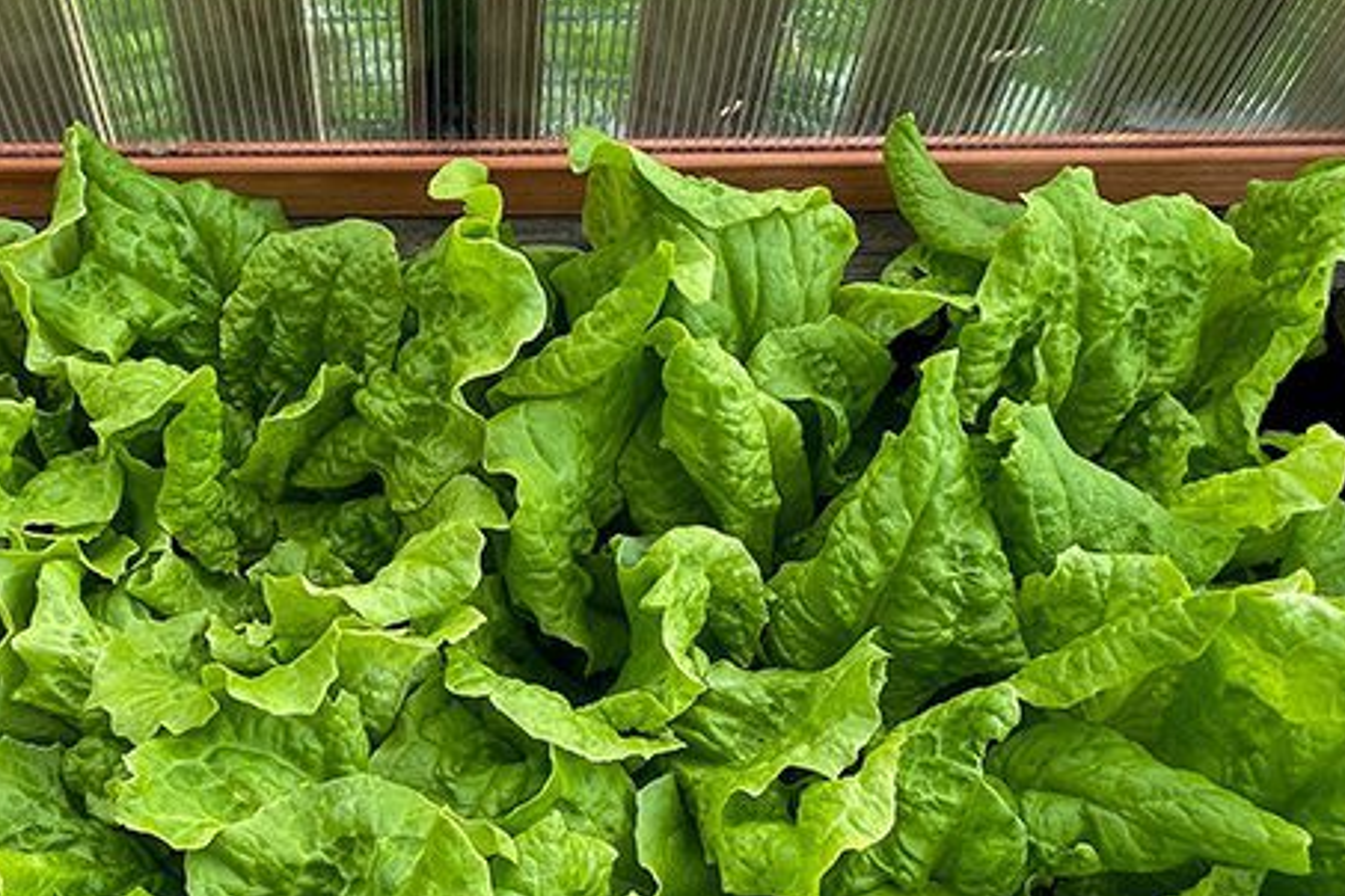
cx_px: 451
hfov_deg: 37.1
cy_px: 806
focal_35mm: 53
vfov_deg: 24.8
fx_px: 1980
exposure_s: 1/125
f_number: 5.6
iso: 100
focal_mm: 16
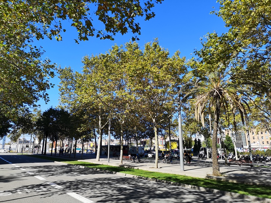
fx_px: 211
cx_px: 136
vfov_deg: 51.4
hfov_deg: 65.3
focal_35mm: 27
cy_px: 102
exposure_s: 1/1429
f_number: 1.8
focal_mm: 3.95
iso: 50
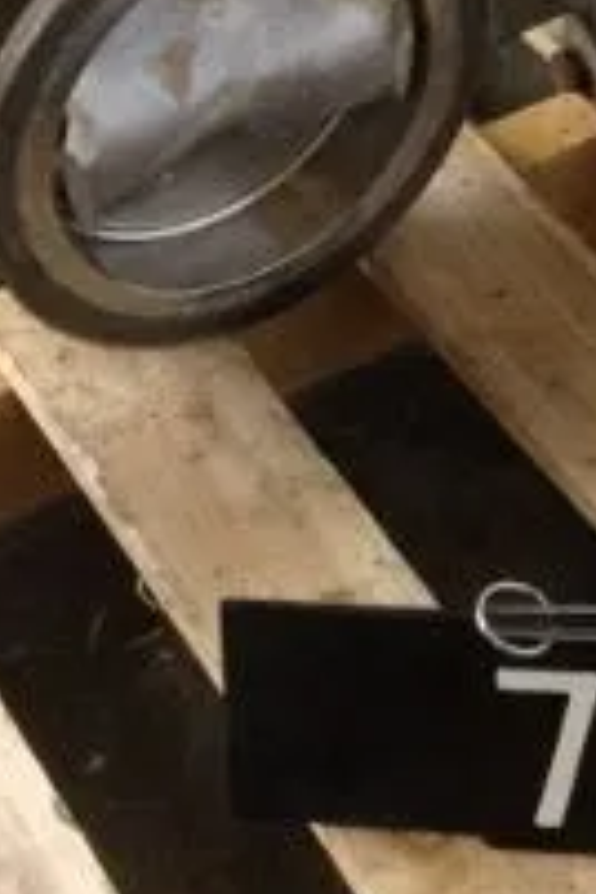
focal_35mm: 116
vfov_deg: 17.3
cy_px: 31
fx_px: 2880
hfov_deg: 11.7
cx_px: 569
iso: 200
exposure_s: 1/20
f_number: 2.4
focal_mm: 4.28
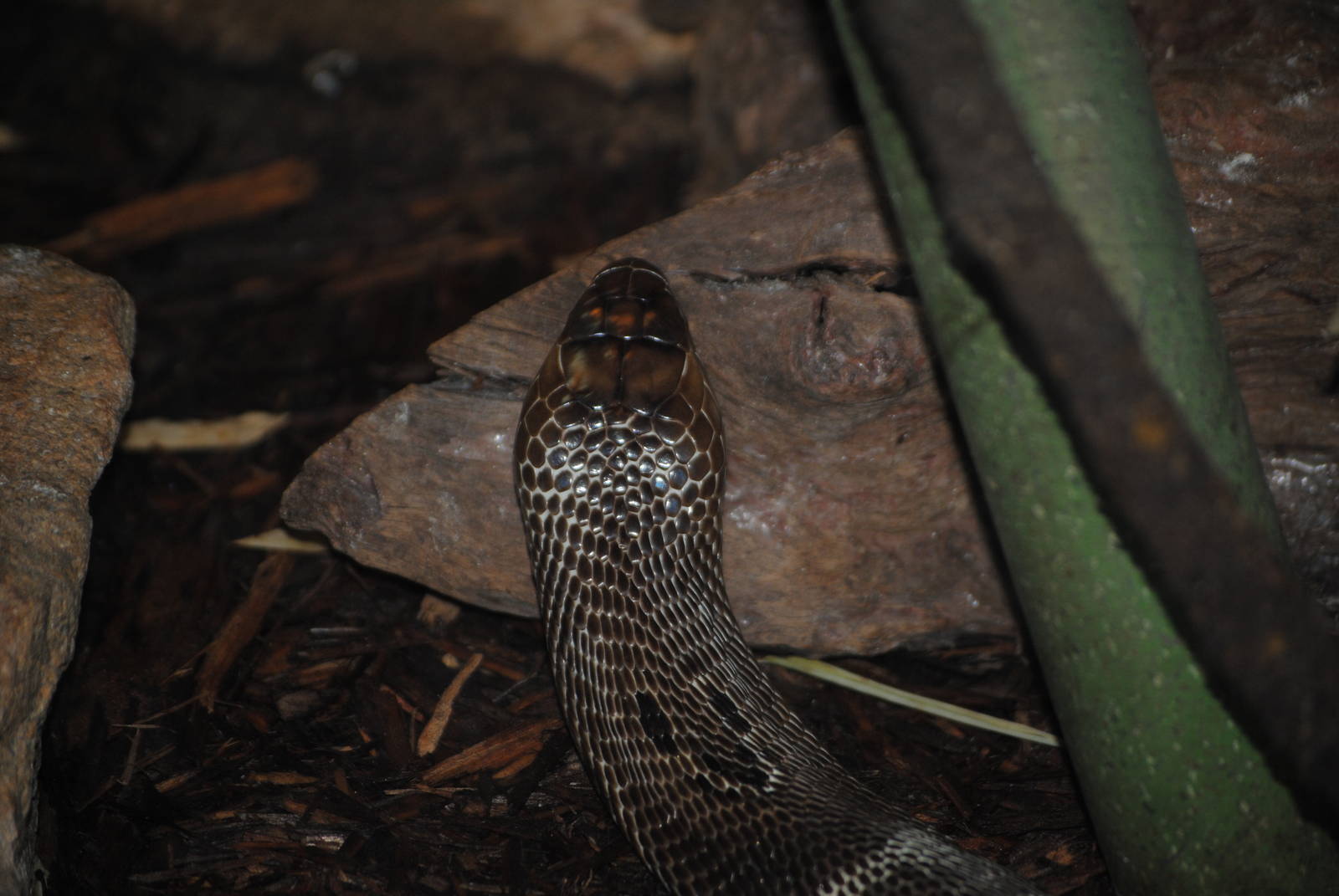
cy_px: 448
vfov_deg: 8.7
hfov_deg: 13.0
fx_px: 5865
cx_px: 670
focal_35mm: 158
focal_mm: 105
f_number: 4.5
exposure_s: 1/60
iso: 200
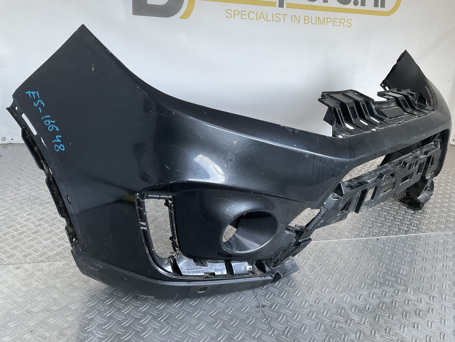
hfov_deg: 61.7
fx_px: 381
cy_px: 171
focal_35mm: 29
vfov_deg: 48.2
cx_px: 228
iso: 80
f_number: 1.8
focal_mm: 3
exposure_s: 1/60
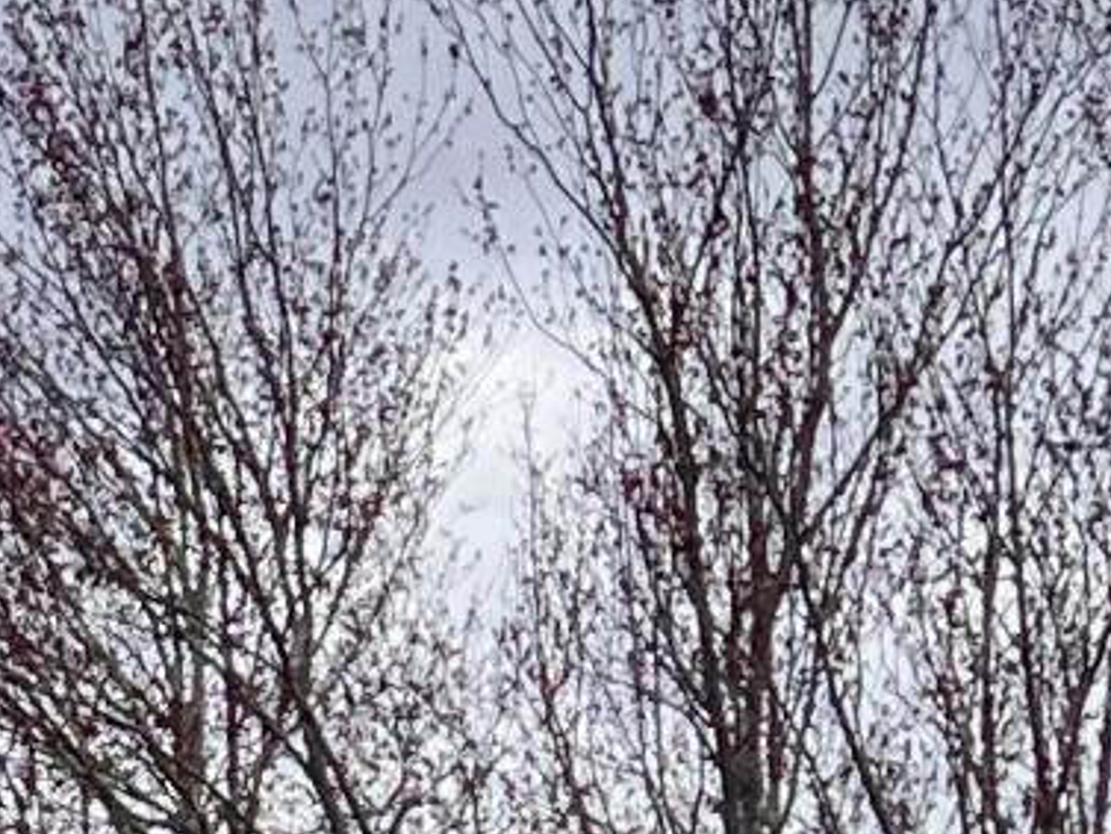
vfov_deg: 6.7
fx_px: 6646
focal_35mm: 207
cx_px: -1264
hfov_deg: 8.9
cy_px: 2184
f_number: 1.5
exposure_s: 1/2841
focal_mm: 5.7
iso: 50
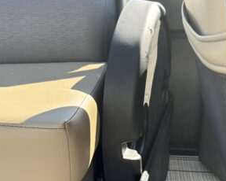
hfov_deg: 39.5
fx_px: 314
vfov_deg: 31.7
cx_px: 103
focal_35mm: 47
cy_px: 126
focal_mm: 5.96
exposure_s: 1/413
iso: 50
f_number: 1.6
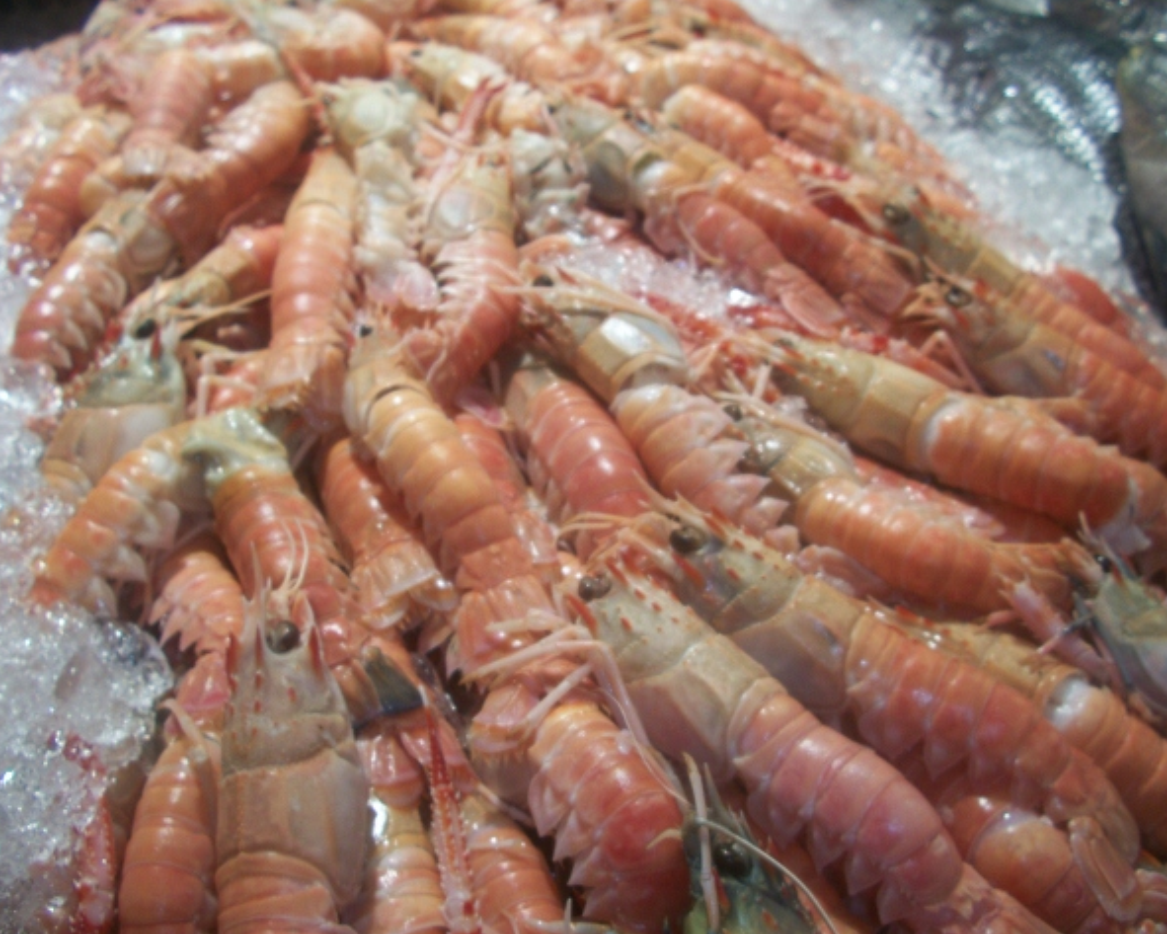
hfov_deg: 49.0
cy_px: 468
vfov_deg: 40.1
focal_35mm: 37
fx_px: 1278
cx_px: 628
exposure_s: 1/60
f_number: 3.1
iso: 80
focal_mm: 6.3
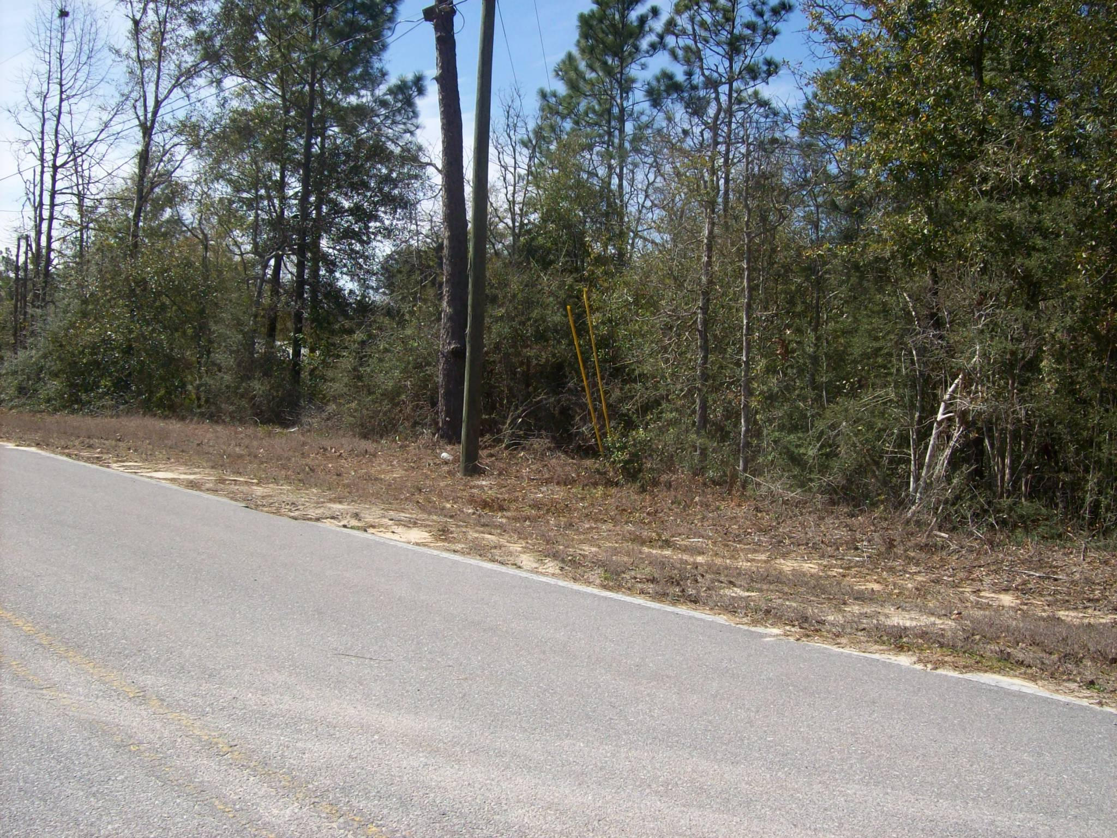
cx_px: 558
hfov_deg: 51.4
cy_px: 419
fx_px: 1162
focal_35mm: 36
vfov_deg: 39.7
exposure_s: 1/478
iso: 80
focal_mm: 6
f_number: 4.8
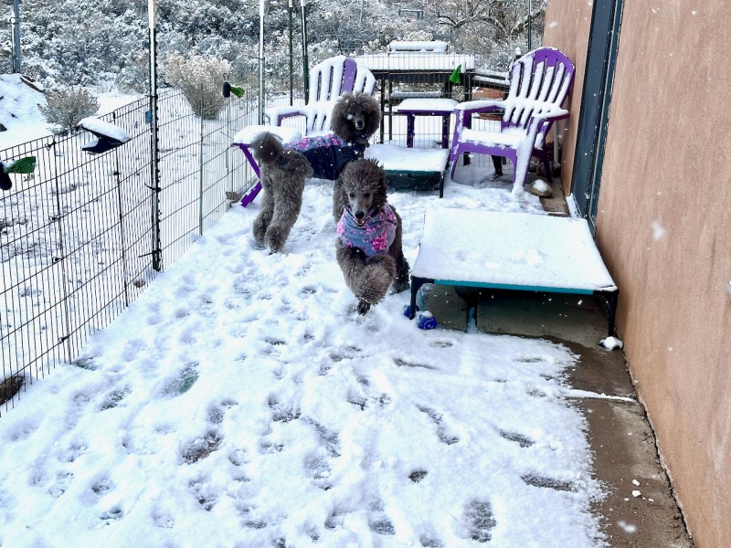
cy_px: 274
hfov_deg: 39.7
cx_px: 366
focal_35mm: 48
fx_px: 1014
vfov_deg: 30.3
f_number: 1.78
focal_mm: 6.86
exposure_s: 1/1453
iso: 64
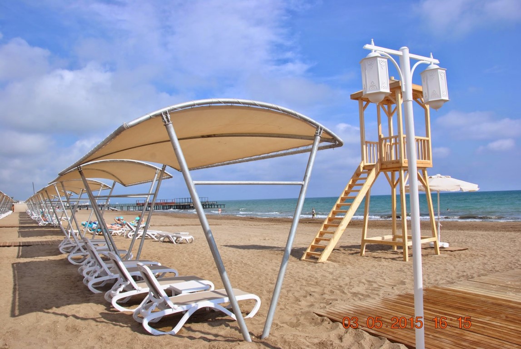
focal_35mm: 27
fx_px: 391
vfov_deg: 48.1
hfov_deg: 67.3
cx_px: 260
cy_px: 174
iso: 100
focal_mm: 18
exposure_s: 1/320
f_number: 9
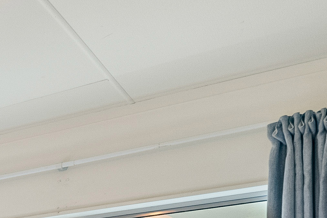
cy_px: 379
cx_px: -324
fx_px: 645
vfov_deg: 16.4
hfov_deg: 18.6
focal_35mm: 71
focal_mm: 12
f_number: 4.5
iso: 640
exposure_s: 1/400
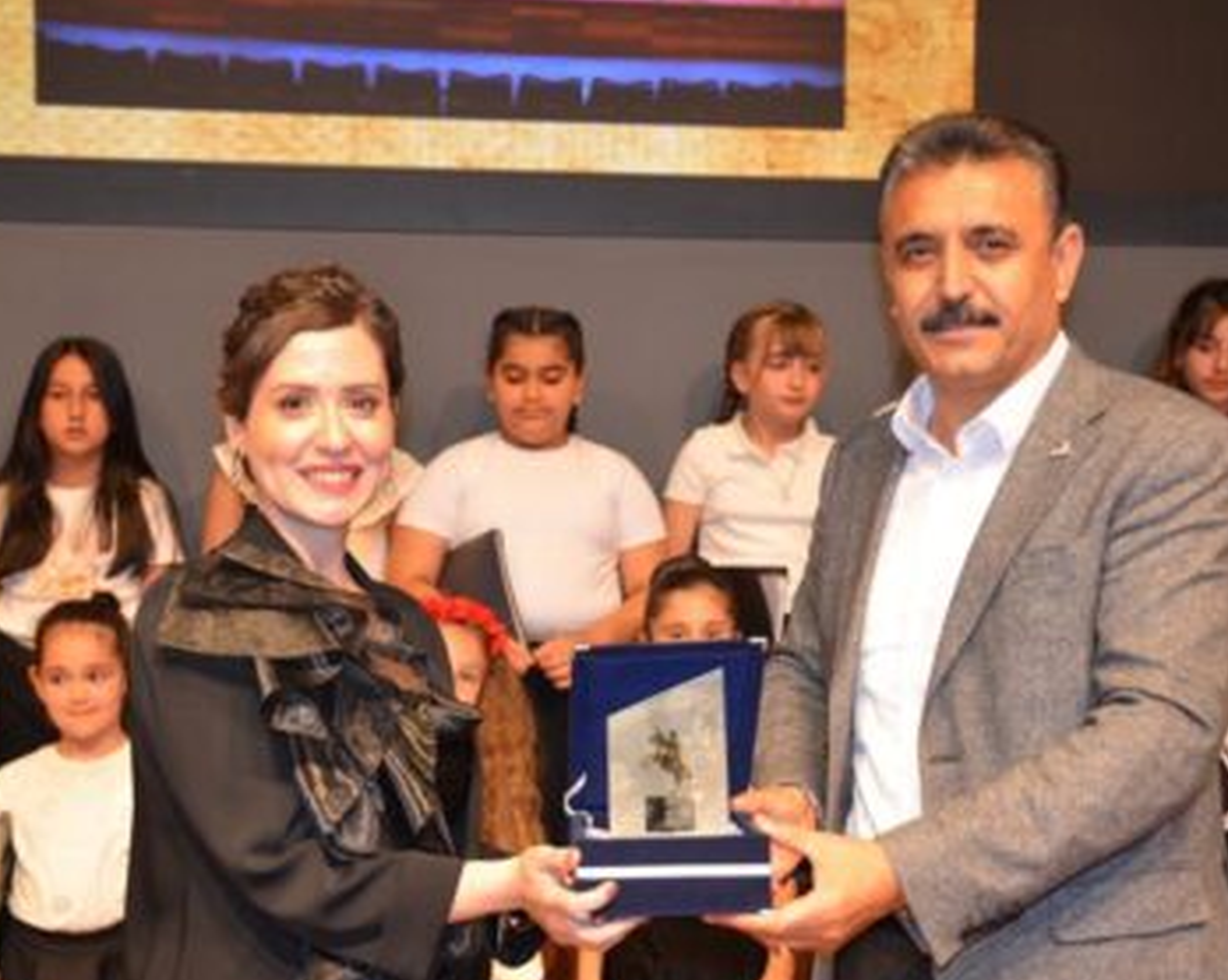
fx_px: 2252
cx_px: 625
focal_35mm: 62
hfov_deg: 30.5
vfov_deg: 24.6
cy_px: 562
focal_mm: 30
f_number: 4
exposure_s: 1/60
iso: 800
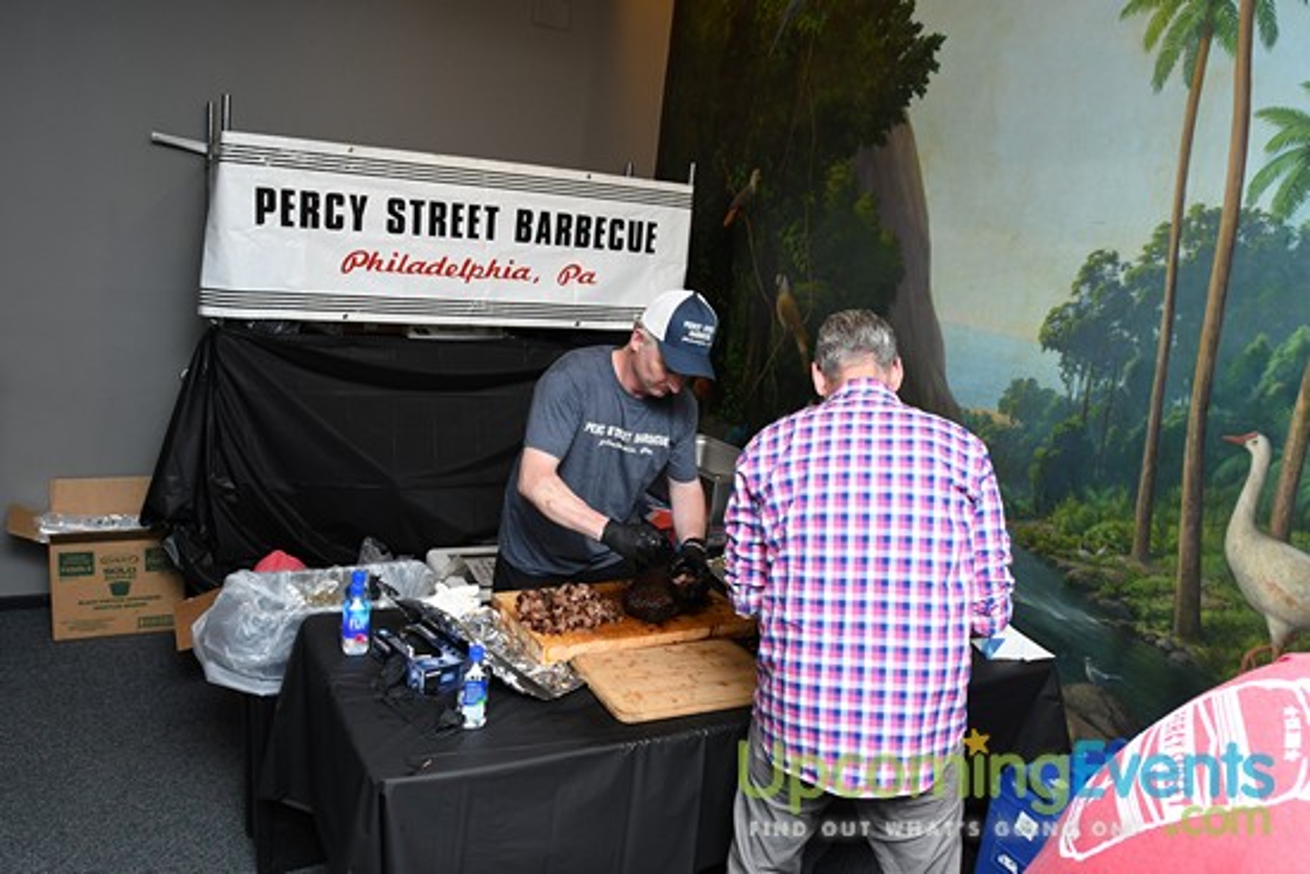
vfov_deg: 50.4
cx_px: 655
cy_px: 437
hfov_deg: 70.4
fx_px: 928
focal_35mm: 26
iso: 800
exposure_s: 1/125
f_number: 4
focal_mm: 17
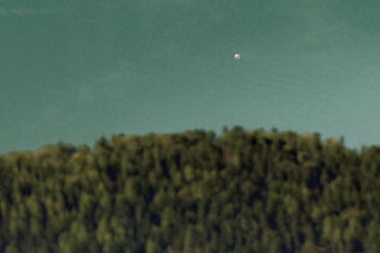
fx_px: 5119
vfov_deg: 2.8
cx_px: 980
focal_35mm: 485
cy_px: -208
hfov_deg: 4.2
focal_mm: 63
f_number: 5.6
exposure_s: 1/400
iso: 100
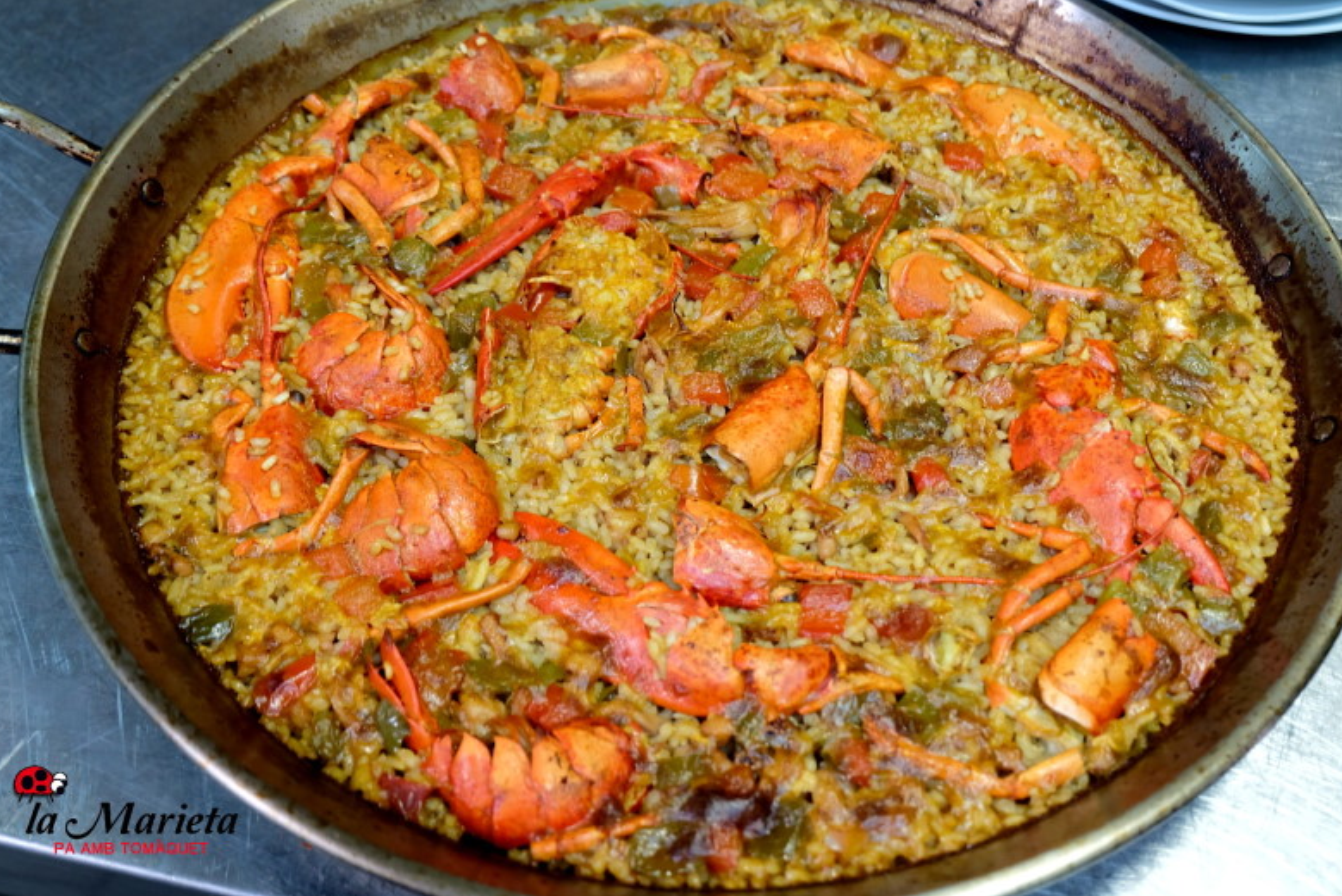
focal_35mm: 37
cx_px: 671
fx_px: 1380
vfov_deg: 36.0
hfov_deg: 51.9
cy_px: 445
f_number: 4.2
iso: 800
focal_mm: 24.3
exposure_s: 1/18
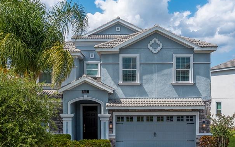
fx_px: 307
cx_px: 118
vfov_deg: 26.6
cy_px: 103
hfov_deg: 41.8
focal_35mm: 48
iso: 100
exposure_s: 1/240
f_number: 5
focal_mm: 10.26
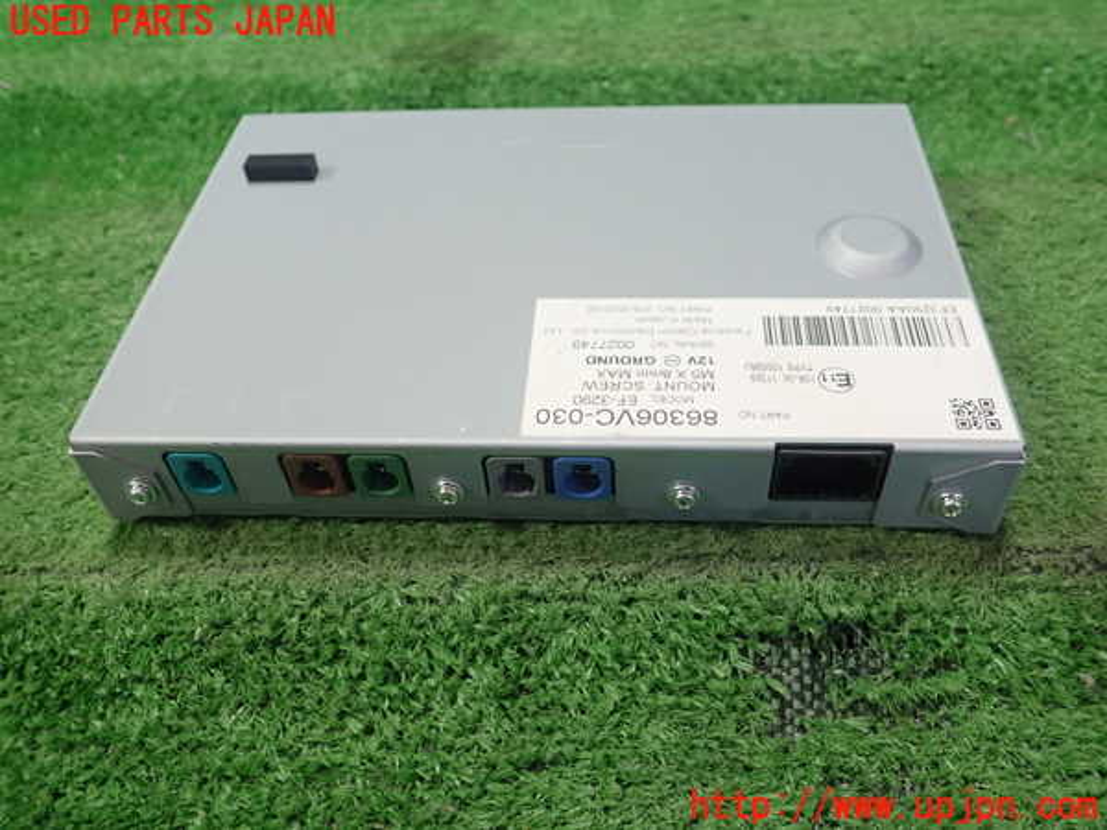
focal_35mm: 30
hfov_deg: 60.0
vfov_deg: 46.8
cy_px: 415
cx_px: 554
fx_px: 959
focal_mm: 5.5
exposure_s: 1/125
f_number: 2.3
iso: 200
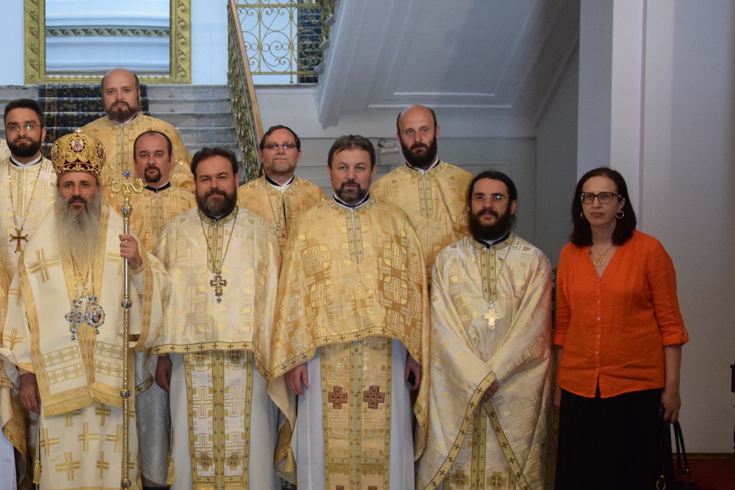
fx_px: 1368
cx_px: 126
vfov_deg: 20.3
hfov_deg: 29.3
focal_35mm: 67
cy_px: 301
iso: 2000
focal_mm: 26
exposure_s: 1/80
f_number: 4
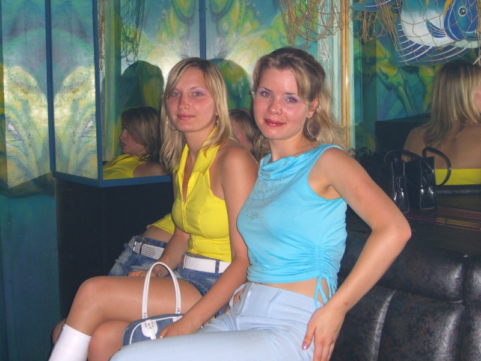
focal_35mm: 57
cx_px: 240
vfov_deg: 25.7
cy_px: 180
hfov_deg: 33.8
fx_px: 792
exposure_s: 1/60
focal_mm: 11.8
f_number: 3.6
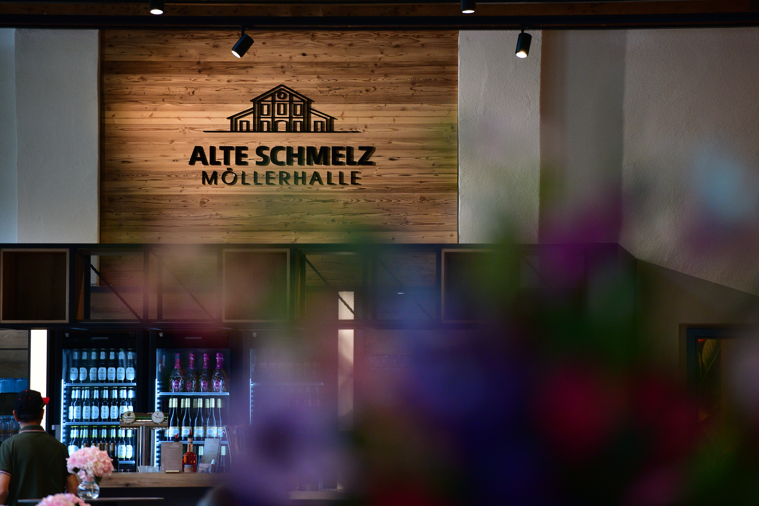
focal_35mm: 200
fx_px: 4216
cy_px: 253
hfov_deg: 10.3
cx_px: 380
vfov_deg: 6.9
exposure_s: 1/250
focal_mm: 200
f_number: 3.5
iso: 1250
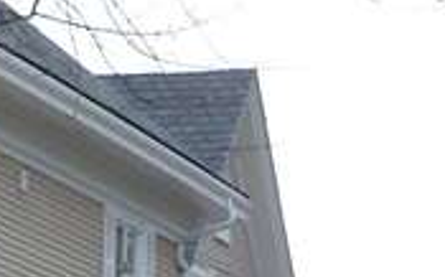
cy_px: 473
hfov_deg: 6.3
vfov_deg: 3.9
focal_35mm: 334
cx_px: 453
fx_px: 4047
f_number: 3.5
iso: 80
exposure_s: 1/160
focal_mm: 12.2
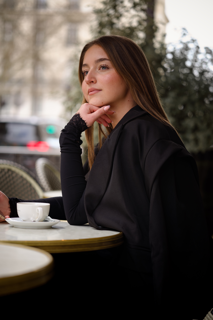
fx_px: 745
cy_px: 160
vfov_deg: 24.2
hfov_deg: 16.3
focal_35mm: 84
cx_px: 106
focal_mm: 56
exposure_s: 1/200
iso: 100
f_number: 2
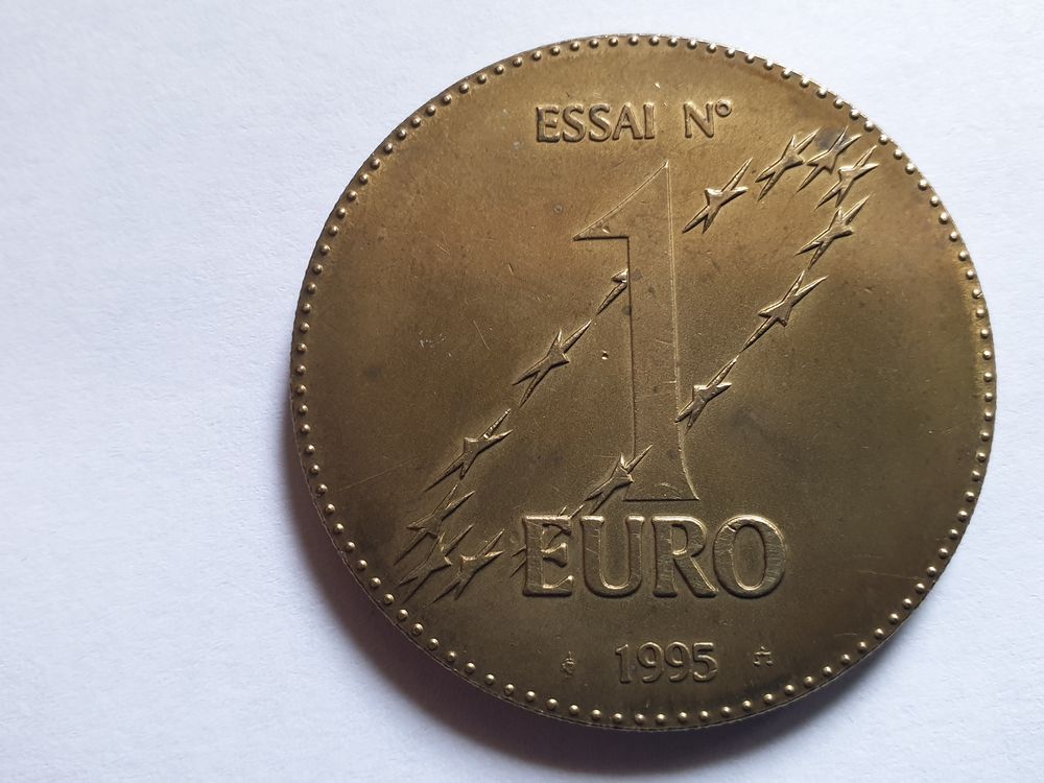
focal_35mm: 26
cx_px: 522
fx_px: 784
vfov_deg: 53.1
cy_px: 392
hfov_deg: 67.3
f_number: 2.4
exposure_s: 1/50
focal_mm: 4.3
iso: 250
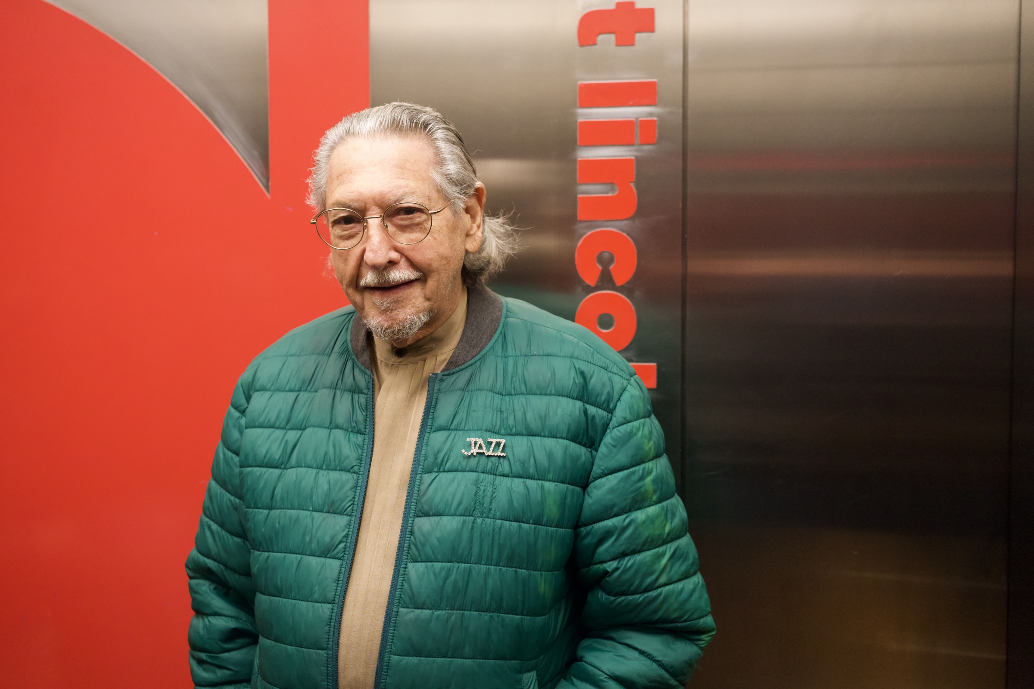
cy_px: 344
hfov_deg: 48.5
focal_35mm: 40
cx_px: 517
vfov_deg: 33.4
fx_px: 1149
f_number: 4
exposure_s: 1/160
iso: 5000
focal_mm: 40
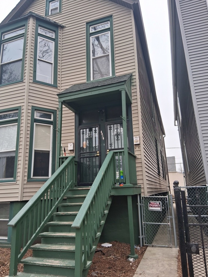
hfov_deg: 53.1
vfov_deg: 67.3
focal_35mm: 26
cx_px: 104
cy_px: 138
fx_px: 208
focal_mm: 3.98
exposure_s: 1/148
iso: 25
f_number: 1.8
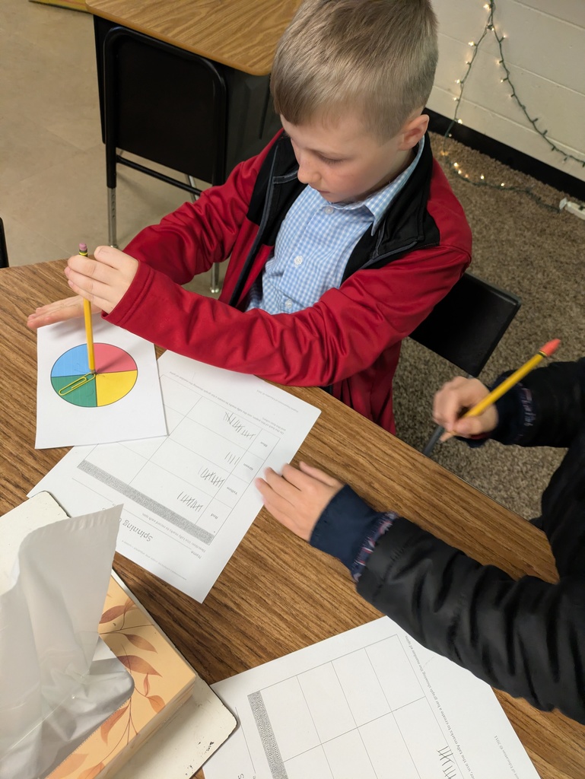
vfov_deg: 69.4
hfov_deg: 54.9
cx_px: 292
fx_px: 563
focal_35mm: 25
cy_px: 390
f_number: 1.89
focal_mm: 5.43
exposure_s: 1/120
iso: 797
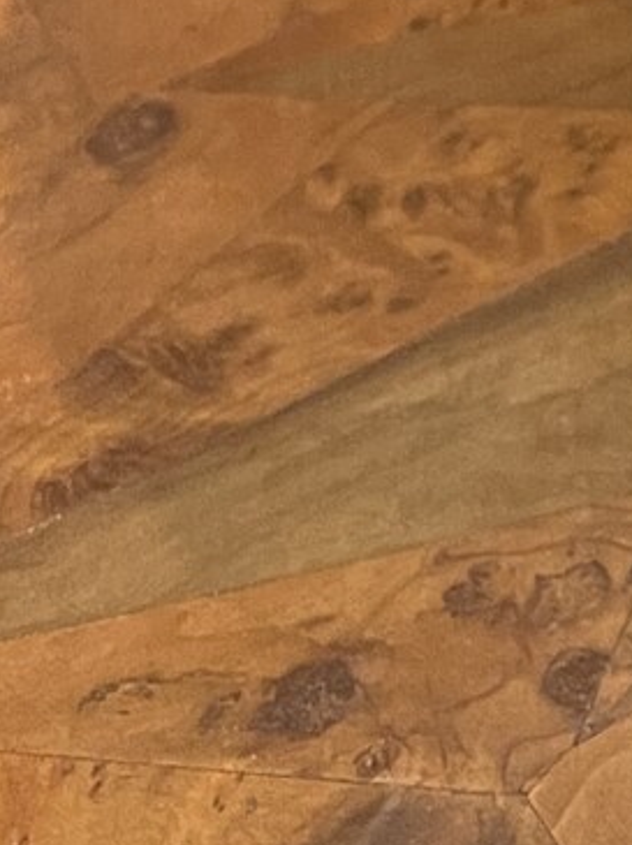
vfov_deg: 12.7
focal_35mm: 128
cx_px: 1544
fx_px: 3121
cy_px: -1055
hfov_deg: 10.0
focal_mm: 5.1
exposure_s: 1/33
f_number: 1.6
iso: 500
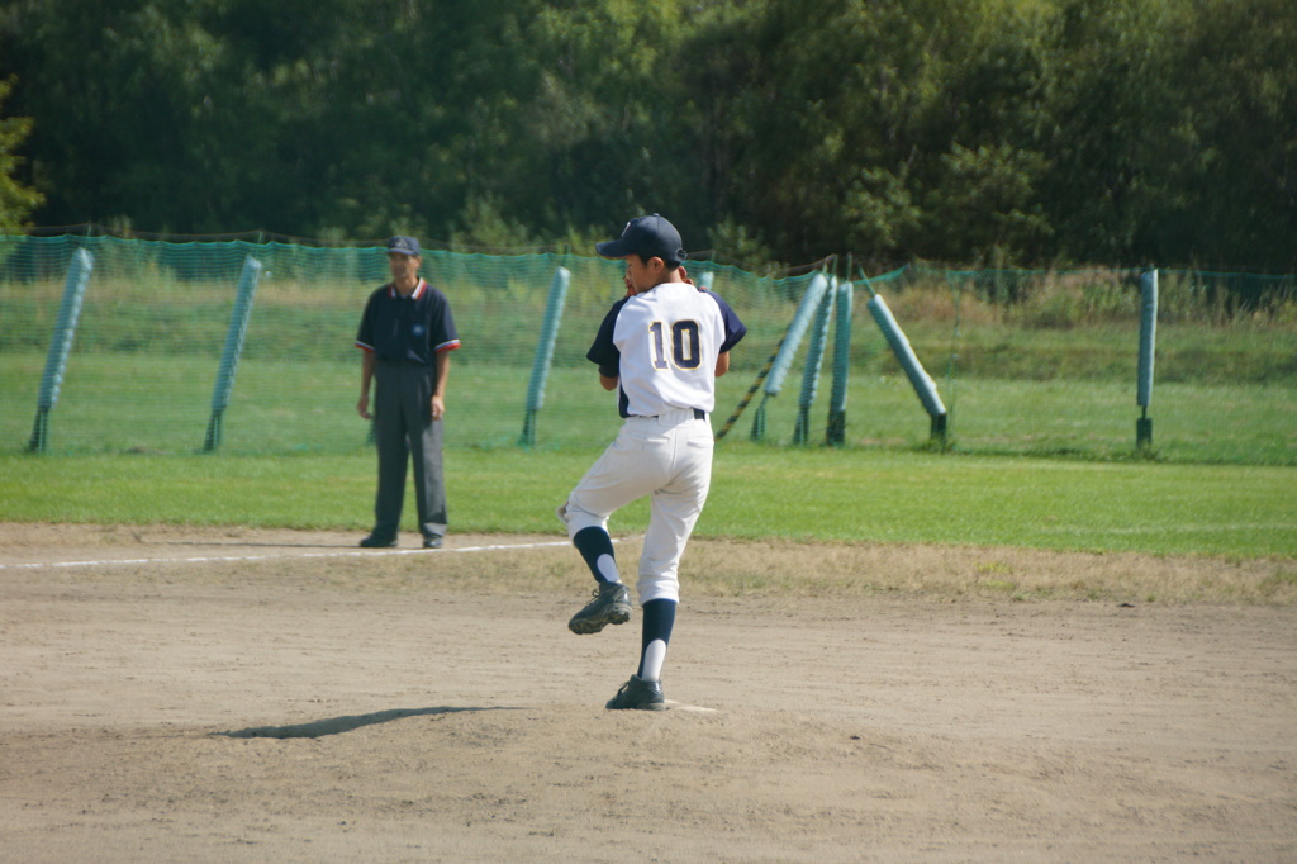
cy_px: 432
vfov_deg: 5.7
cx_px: 648
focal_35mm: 240
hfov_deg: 8.6
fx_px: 8643
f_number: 6.3
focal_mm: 160
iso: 320
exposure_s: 1/1000
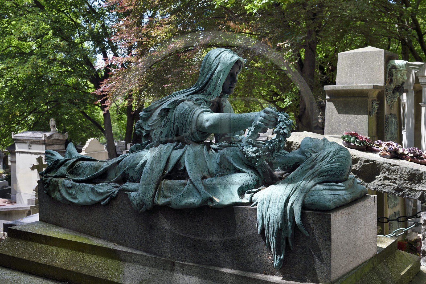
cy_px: 142
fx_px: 473
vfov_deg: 33.4
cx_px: 213
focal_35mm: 40
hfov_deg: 48.5
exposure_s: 1/160
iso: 400
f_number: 10
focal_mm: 40
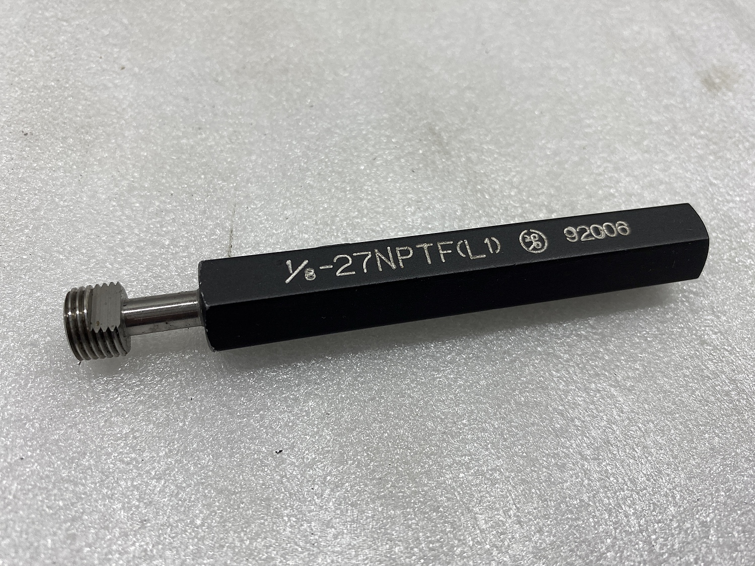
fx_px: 567
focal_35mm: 26
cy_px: 283
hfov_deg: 67.3
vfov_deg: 53.1
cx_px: 378
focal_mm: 4.25
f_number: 1.8
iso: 32
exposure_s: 1/311
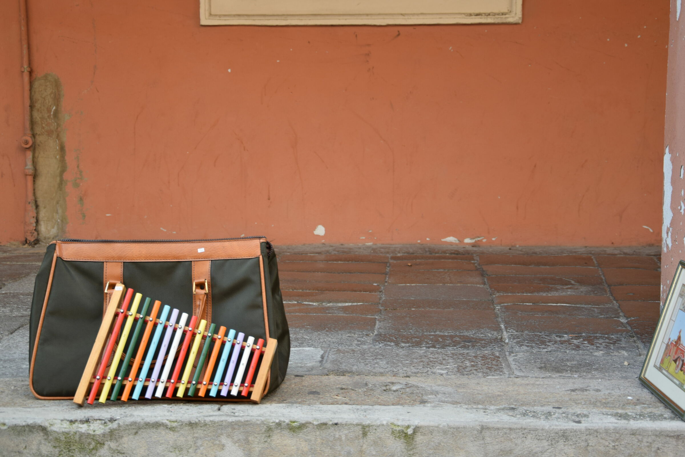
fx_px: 1284
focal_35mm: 68
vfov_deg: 20.2
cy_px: 228
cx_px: 342
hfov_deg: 29.9
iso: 100
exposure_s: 1/13
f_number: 4.8
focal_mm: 45
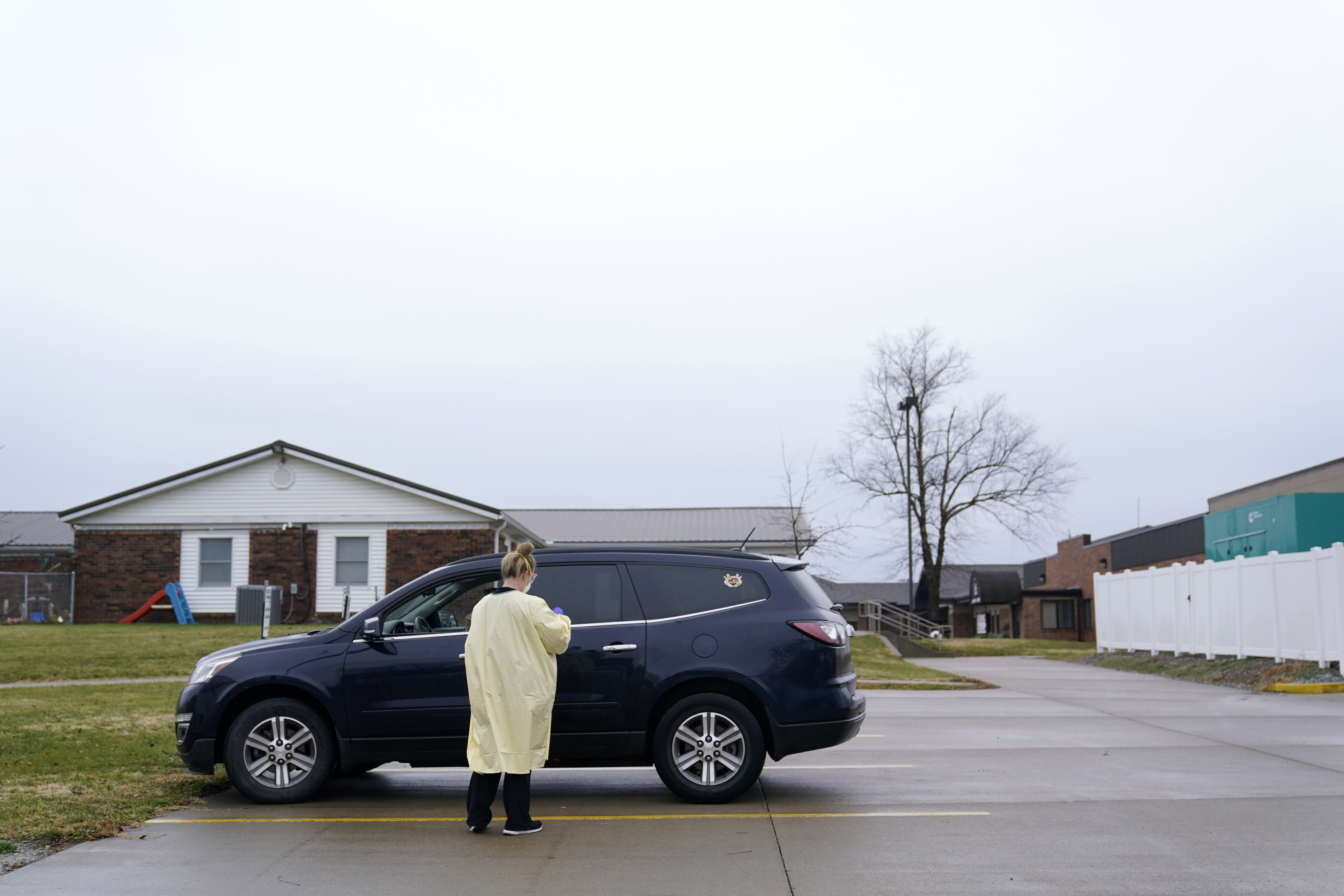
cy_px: 448
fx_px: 1419
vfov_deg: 35.1
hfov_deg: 50.7
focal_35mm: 38
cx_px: 672
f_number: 2.8
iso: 500
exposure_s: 1/1600
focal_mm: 38
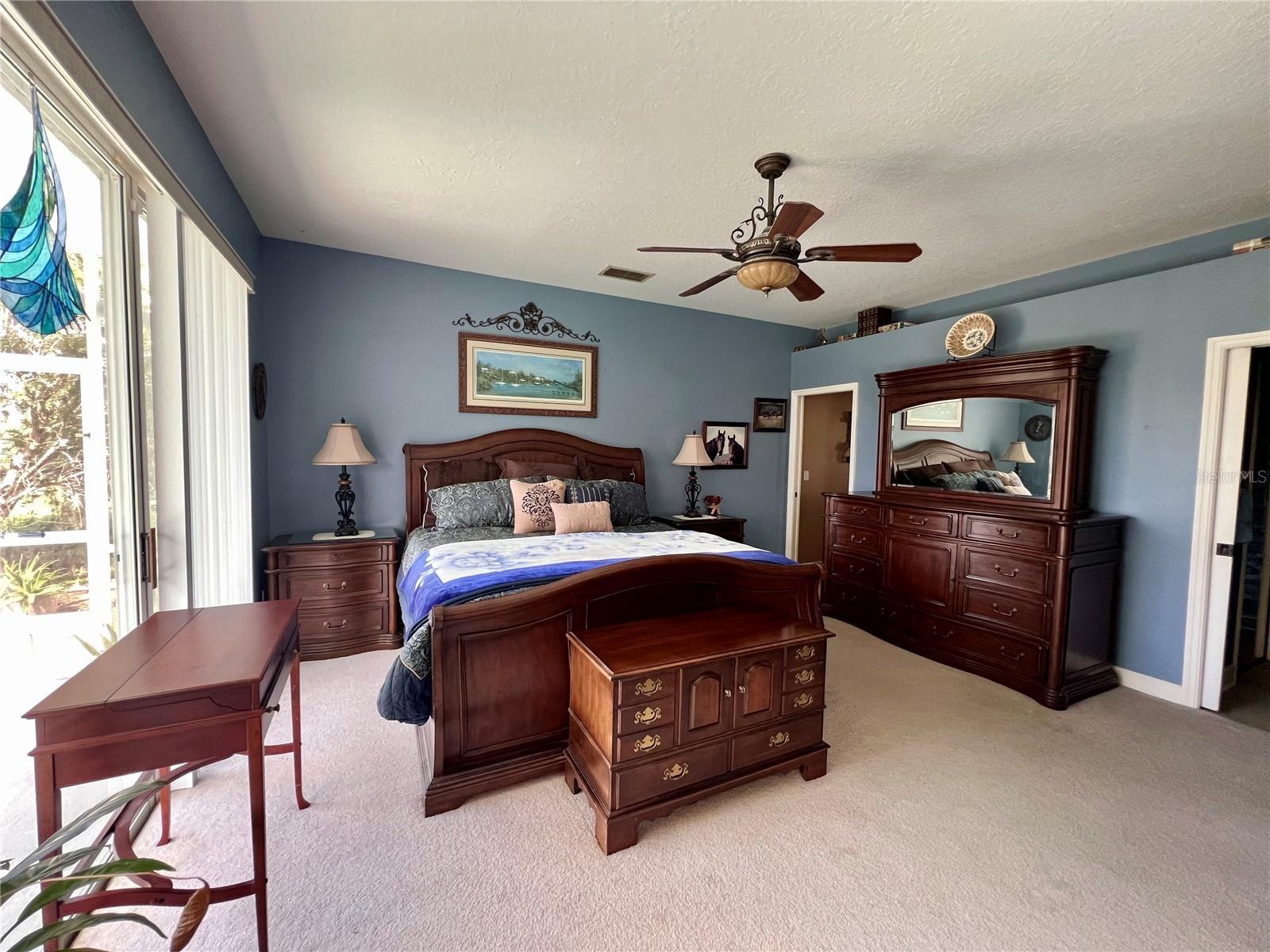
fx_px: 477
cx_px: 635
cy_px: 476
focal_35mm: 13
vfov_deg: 89.9
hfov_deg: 106.2
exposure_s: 1/60
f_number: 1.8
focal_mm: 1.57
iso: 200
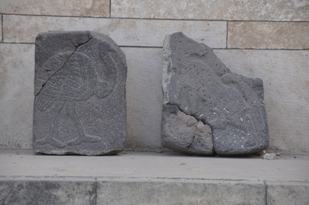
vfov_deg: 8.1
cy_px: 102
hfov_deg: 12.2
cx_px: 154
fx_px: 1440
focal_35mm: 168
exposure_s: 1/160
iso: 200
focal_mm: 112
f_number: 5.3
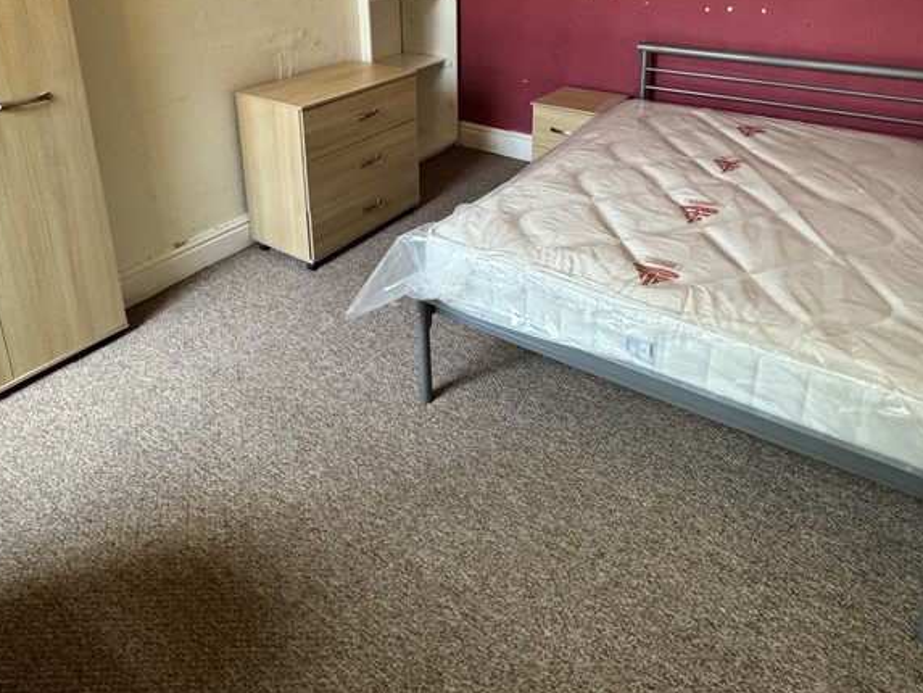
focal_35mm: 25
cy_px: 118
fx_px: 667
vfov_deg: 50.8
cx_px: 466
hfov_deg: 69.4
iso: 320
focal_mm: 2.22
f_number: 2.2
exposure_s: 1/50
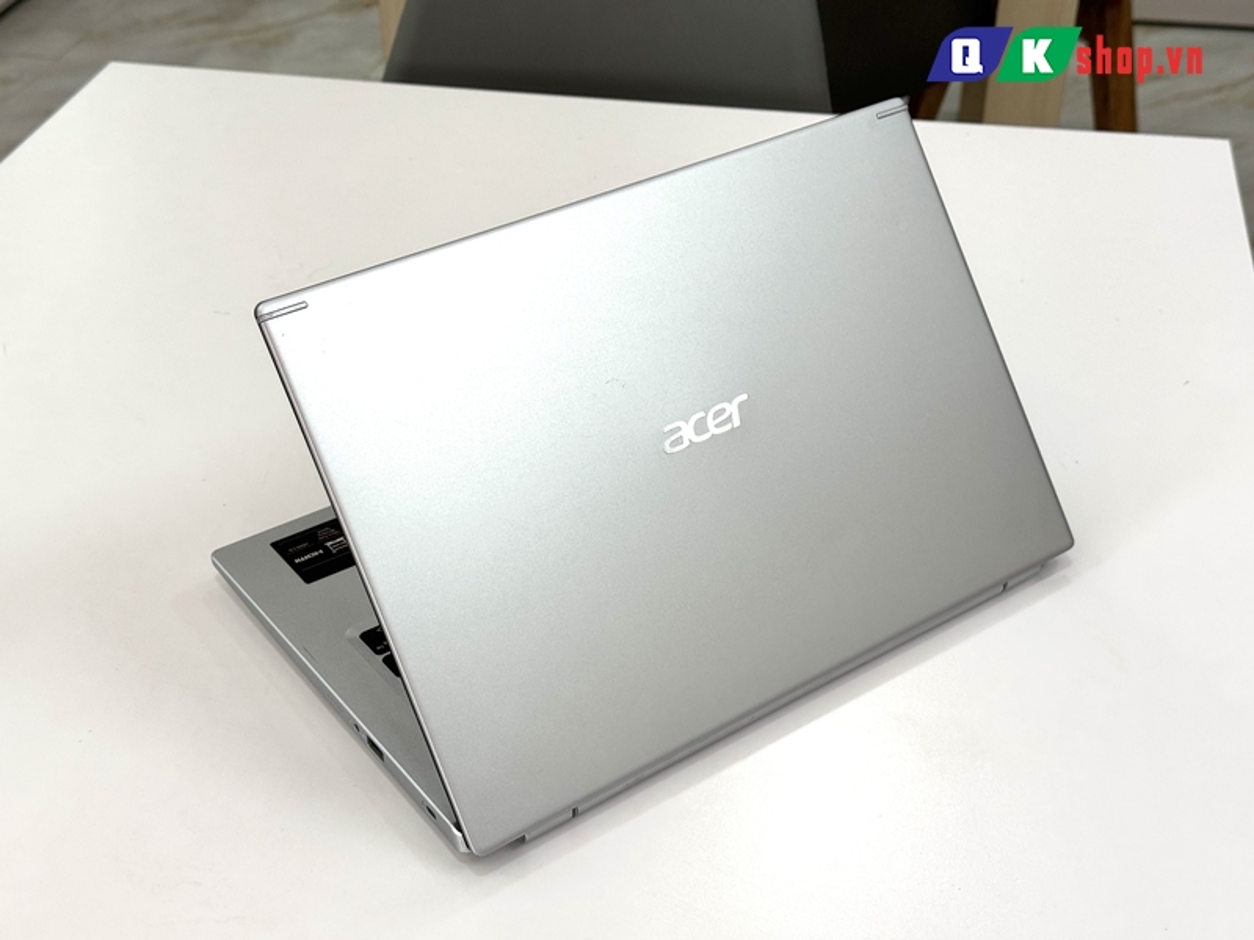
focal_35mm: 48
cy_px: 470
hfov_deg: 39.7
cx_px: 627
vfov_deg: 30.3
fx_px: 1739
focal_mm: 6.76
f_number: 1.78
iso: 64
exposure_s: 1/282
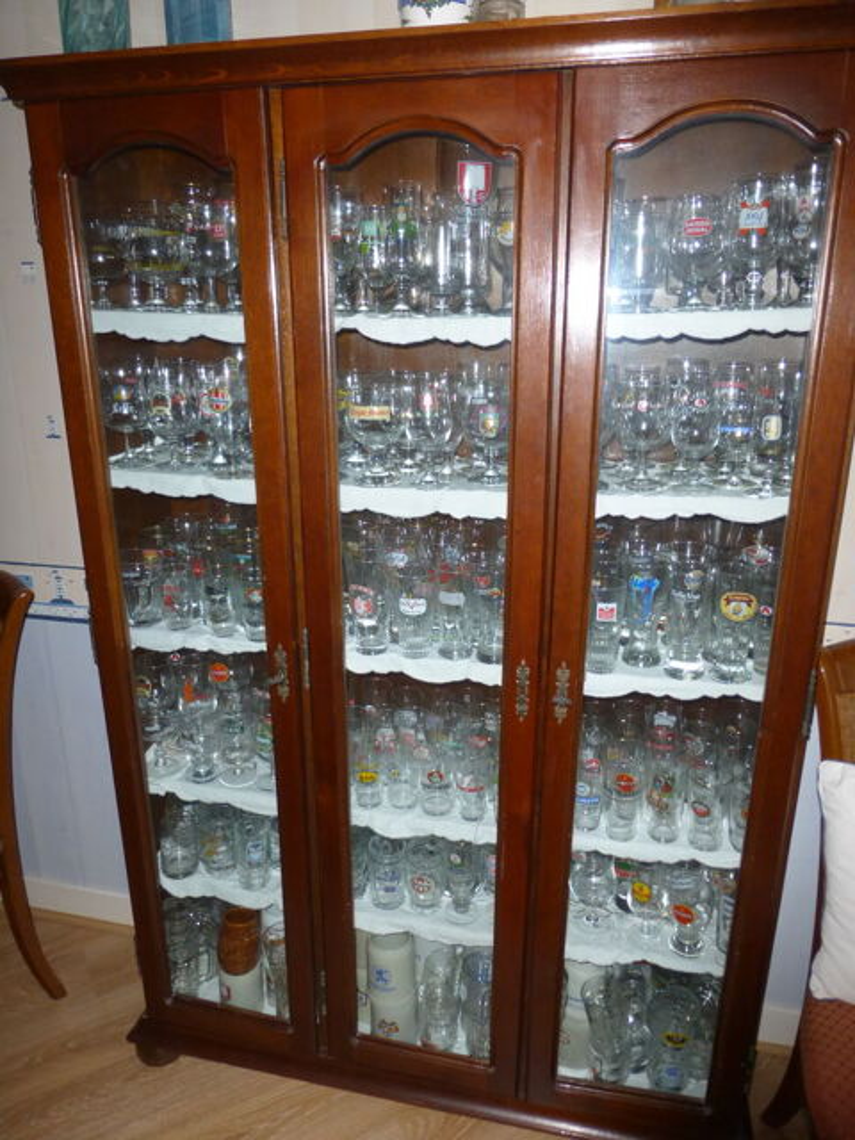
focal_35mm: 24
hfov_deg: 56.8
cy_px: 570
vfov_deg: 71.6
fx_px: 790
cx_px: 428
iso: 200
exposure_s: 1/60
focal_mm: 4.3
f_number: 3.3
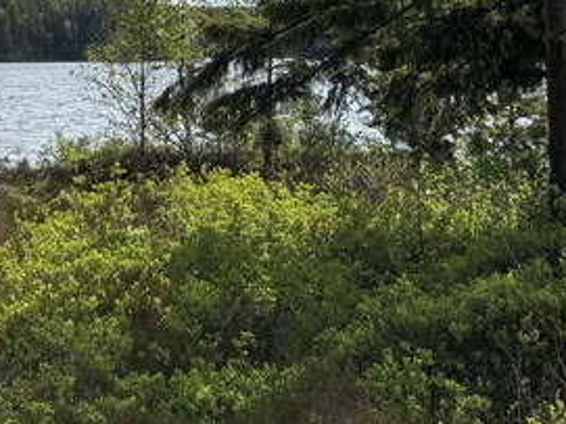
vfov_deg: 15.5
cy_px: -71
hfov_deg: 19.8
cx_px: -146
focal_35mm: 92
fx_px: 1504
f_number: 1.6
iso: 50
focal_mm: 5.96
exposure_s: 1/2857
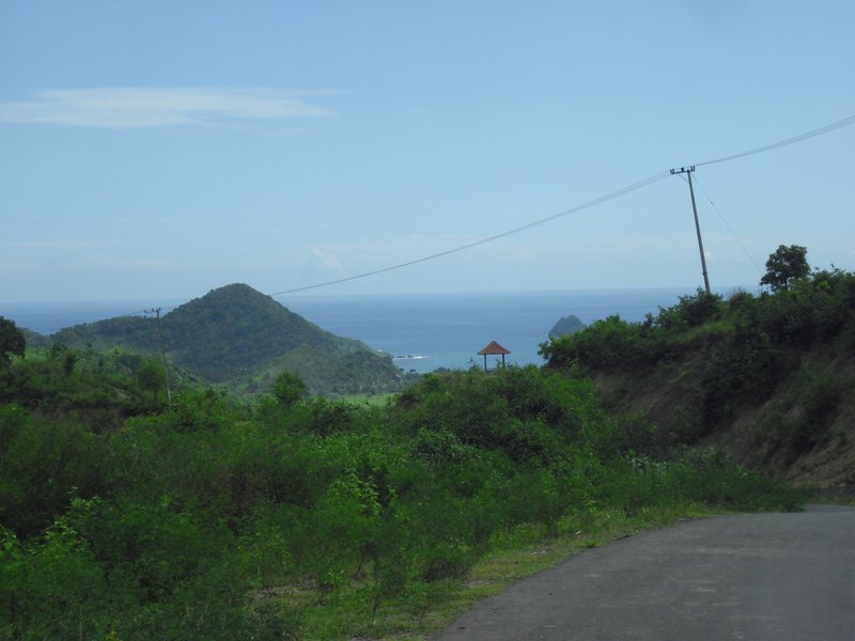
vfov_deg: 18.9
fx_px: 1927
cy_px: 320
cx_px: 428
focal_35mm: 78
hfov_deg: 25.0
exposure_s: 1/200
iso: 100
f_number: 12
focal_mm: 12.8
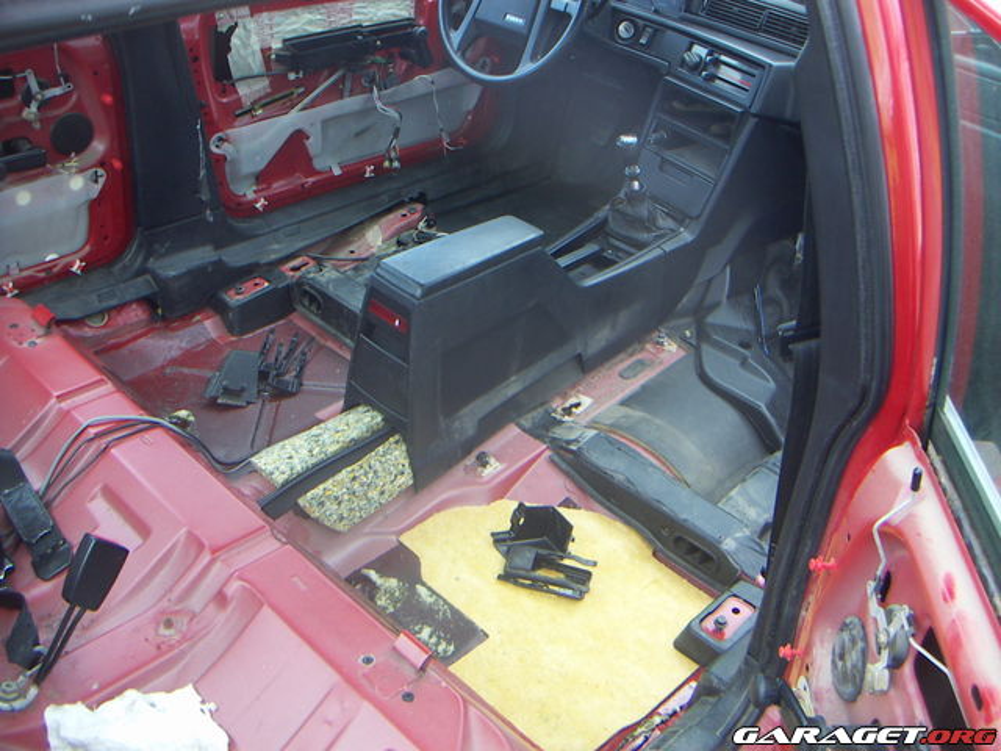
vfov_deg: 39.7
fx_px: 1041
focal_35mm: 36
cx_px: 500
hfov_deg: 51.4
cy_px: 376
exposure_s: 1/50
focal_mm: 4.7
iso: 50
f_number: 2.8
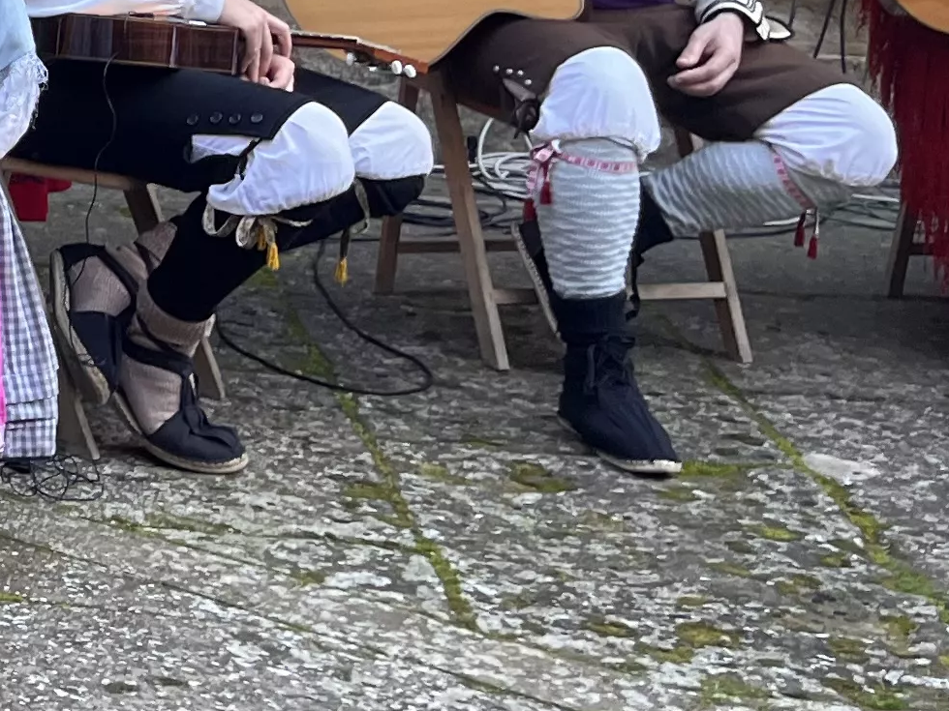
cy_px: -138
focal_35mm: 107
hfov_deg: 15.0
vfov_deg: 13.5
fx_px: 2933
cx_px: -946
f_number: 1.6
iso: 50
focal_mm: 5.1
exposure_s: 1/122
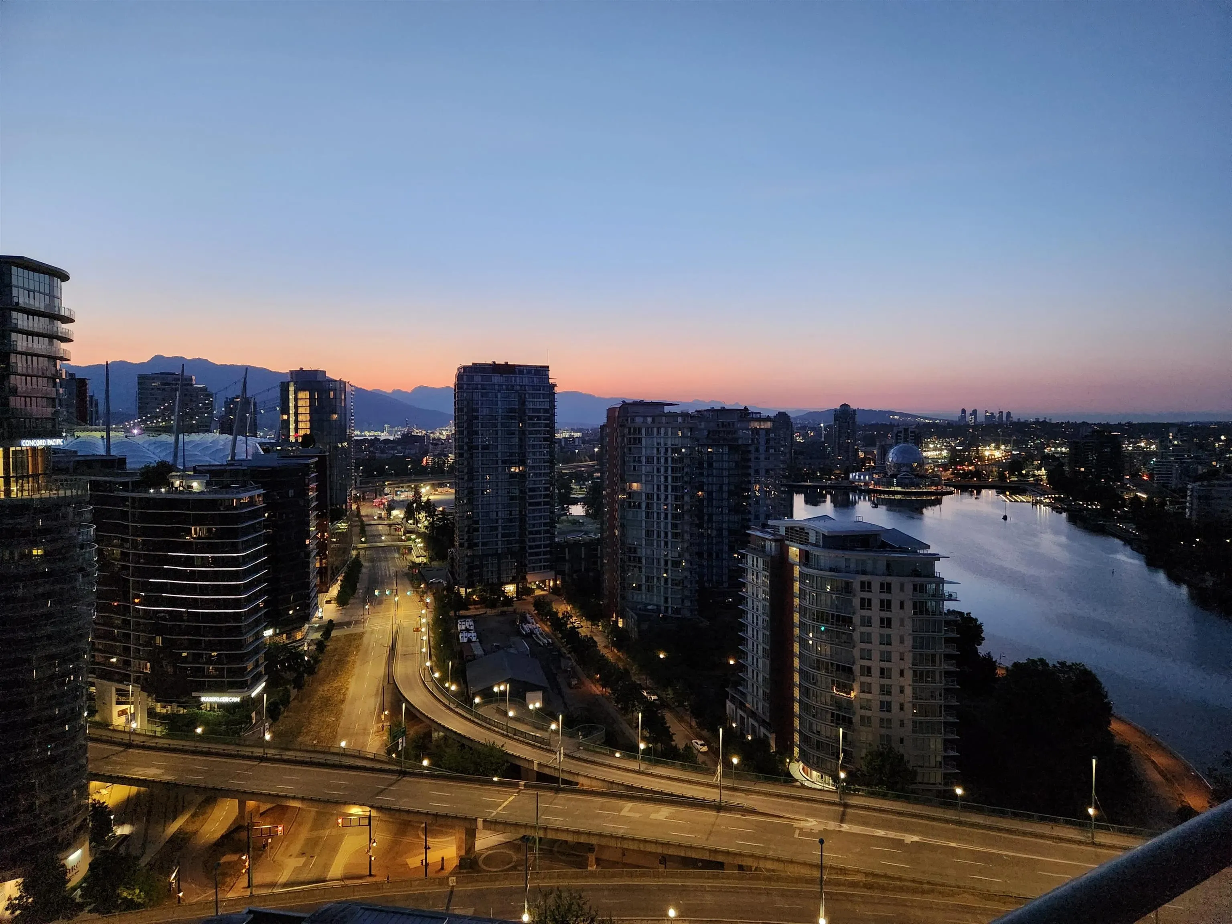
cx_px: 616
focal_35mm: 23
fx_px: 819
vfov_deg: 58.9
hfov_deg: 73.9
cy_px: 462
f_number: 1.8
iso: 1000
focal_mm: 5.4
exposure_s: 1/120
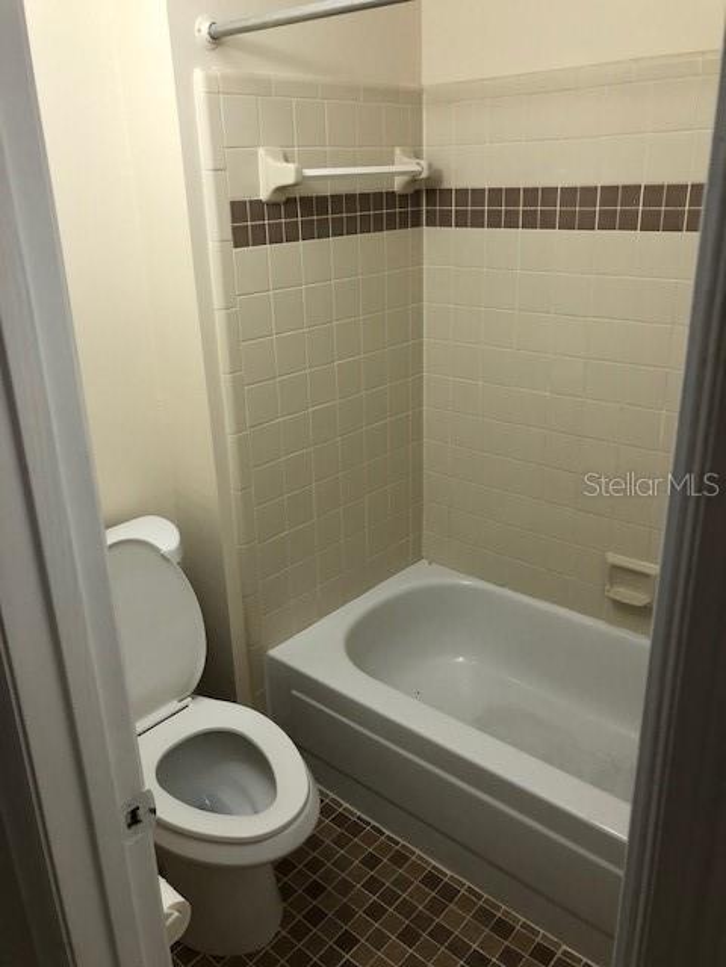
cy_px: 484
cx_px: 363
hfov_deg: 49.7
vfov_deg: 63.4
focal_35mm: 28
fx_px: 783
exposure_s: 1/15
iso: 40
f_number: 1.8
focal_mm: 4
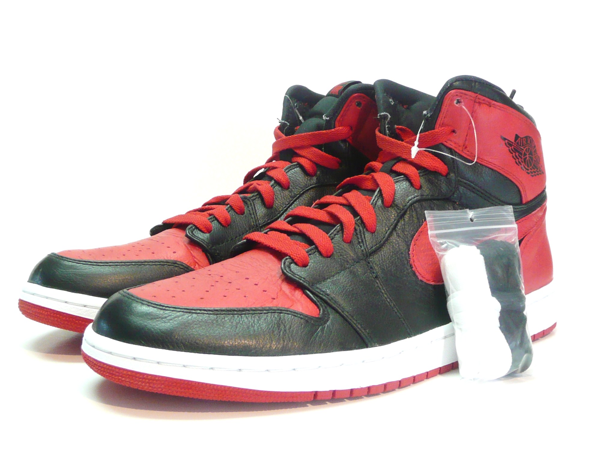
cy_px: 231
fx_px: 799
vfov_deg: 32.2
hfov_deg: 42.1
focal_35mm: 45
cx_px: 308
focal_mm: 4.9
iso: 200
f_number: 3.4
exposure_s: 1/15
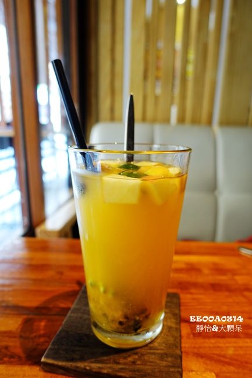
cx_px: 126
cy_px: 189
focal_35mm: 24
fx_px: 252
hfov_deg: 53.1
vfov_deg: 73.8
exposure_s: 1/30
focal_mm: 8.8
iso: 125
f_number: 2.2
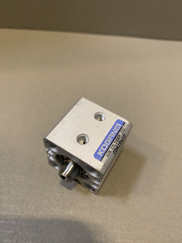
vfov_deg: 67.3
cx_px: 91
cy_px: 122
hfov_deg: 53.1
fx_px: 182
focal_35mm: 26
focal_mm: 4.25
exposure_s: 1/40
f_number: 1.8
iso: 400
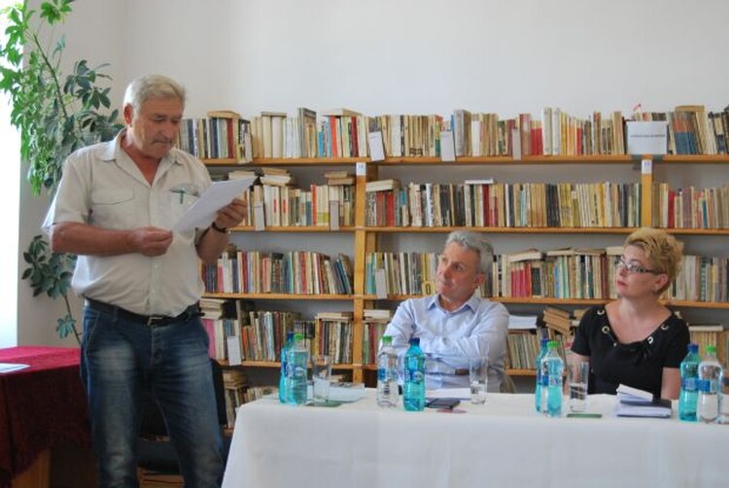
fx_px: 1156
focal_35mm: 57
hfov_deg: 35.0
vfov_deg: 23.8
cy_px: 244
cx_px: 364
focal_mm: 38
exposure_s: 1/30
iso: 500
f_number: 5
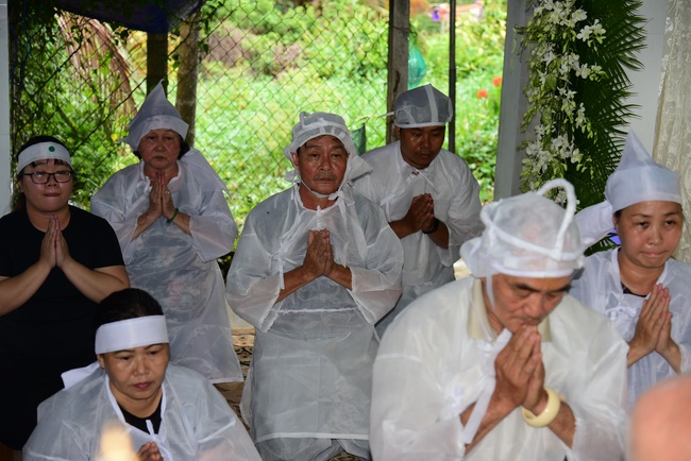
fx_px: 1191
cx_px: 346
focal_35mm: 62
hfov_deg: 32.4
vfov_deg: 21.9
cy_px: 230
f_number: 4
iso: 320
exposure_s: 1/60
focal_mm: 62
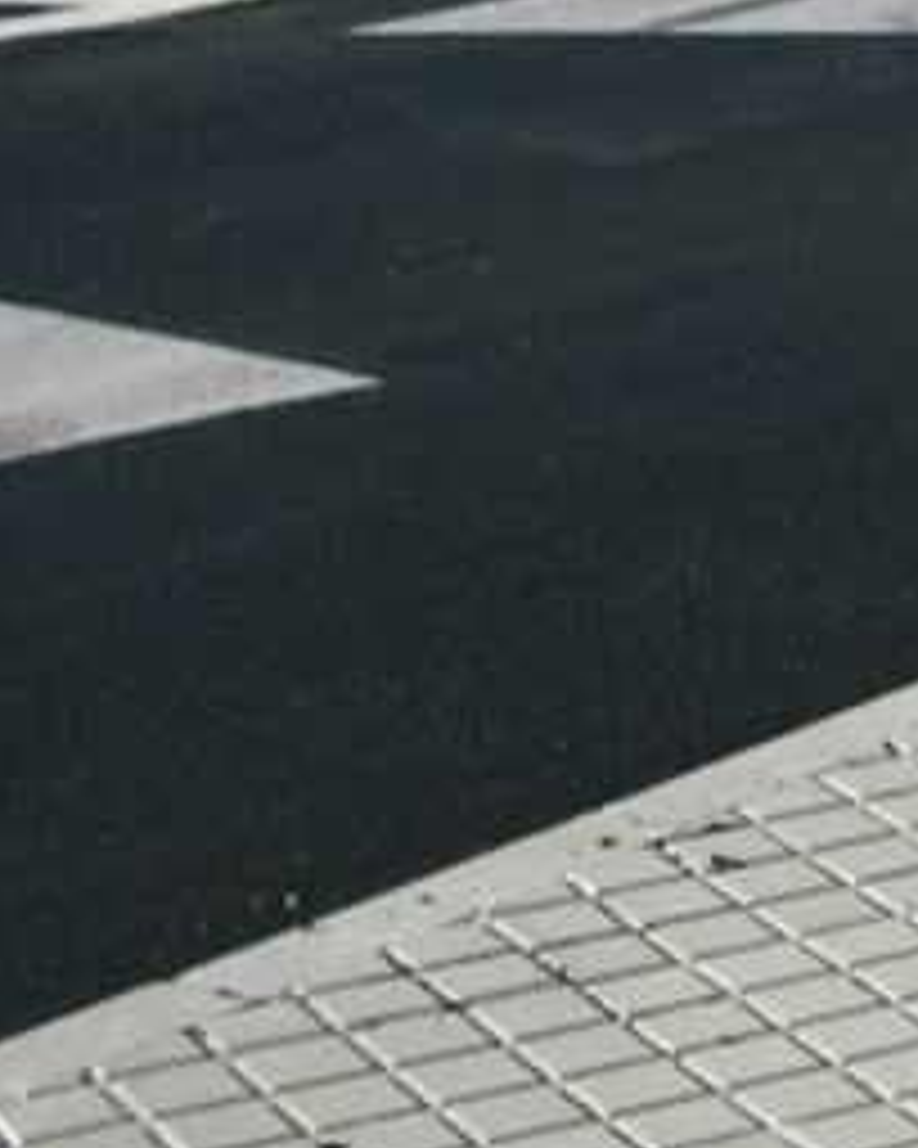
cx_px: 2007
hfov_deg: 8.5
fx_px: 5740
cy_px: -122
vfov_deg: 11.3
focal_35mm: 169
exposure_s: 1/125
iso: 50
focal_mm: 7.6
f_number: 9
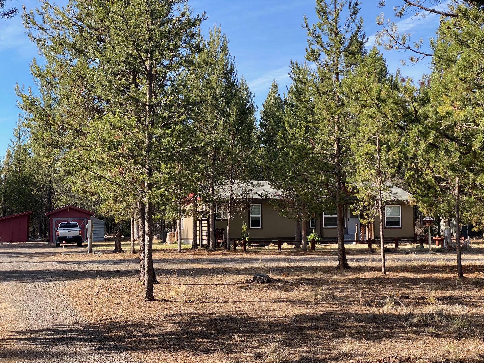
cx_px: 242
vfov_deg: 28.0
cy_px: 182
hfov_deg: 36.8
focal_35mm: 52
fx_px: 727
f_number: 2
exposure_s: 1/436
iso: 20
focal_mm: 6
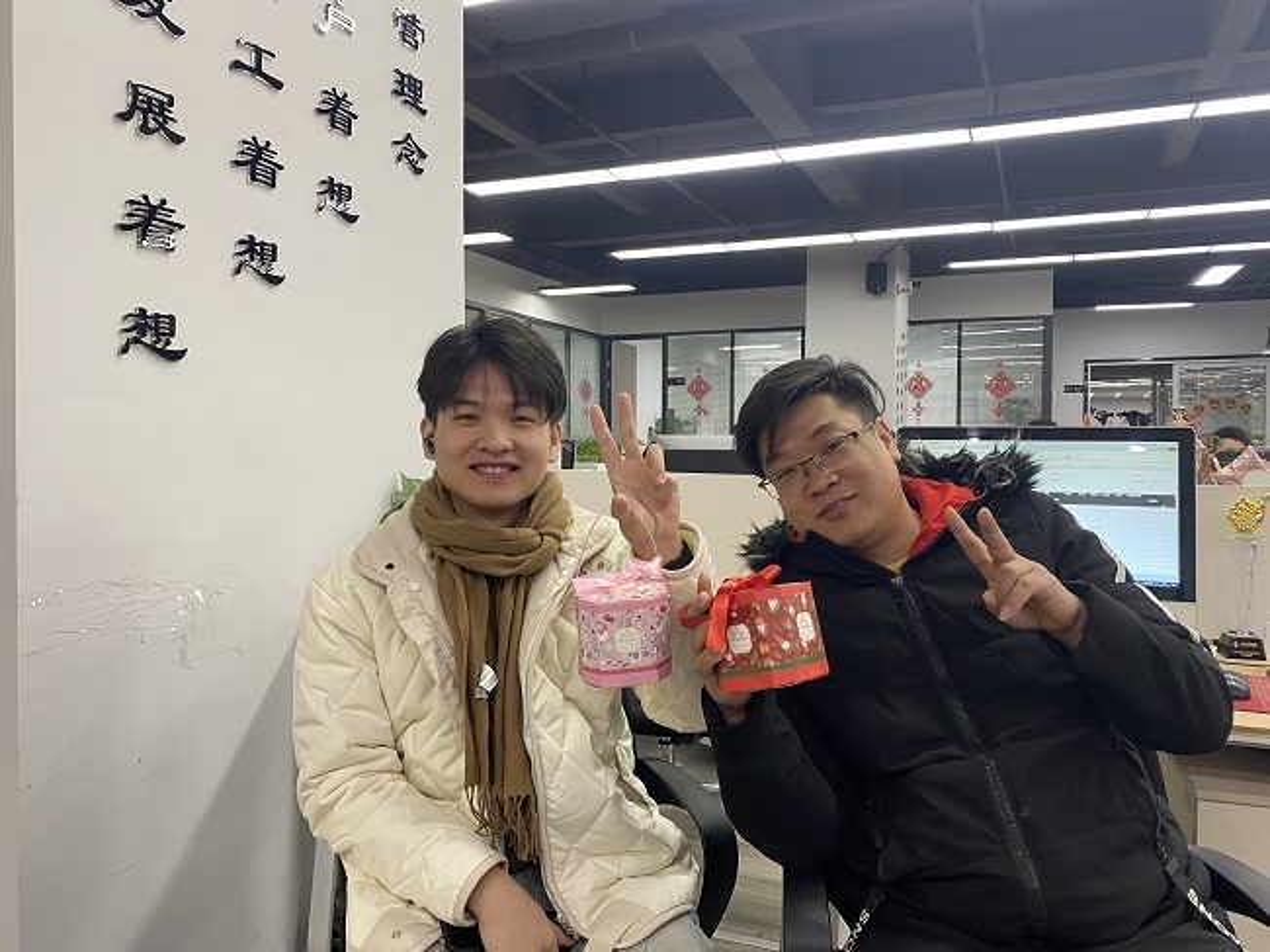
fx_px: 954
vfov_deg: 53.0
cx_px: 635
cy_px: 476
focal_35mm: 26
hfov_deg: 67.3
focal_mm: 4.25
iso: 160
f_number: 1.8
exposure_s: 1/50
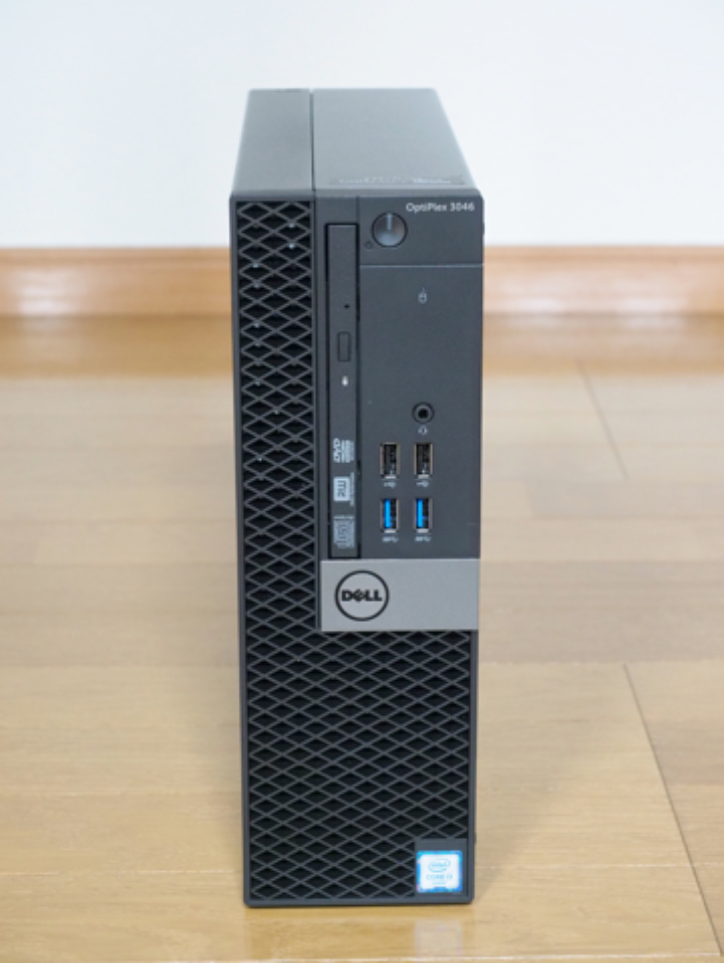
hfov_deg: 18.5
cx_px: 362
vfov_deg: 24.4
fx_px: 2228
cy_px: 482
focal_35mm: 80
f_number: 5.6
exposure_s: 1/100
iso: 3200
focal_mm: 40
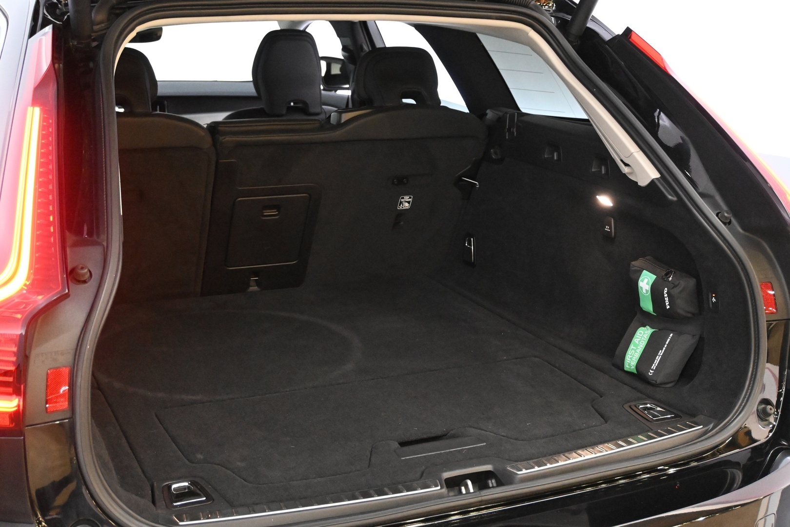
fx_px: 1004
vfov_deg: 29.4
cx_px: 395
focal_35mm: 46
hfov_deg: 43.0
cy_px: 264
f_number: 4.8
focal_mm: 30.5
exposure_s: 1/50
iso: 7200
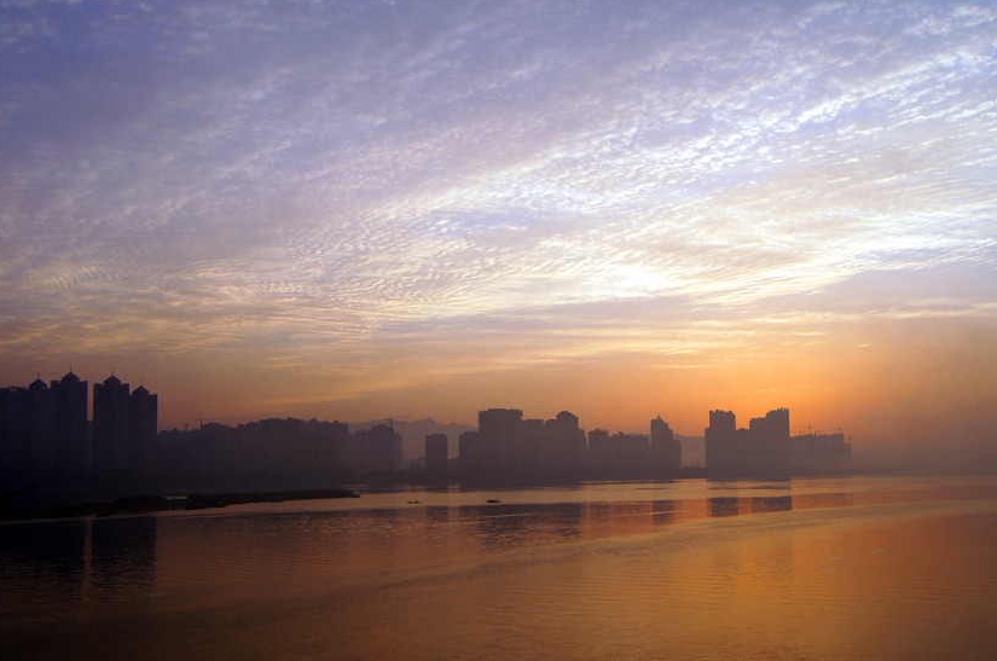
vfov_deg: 36.7
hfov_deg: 53.2
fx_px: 995
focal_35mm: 36
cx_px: 469
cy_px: 337
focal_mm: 22
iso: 100
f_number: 5.6
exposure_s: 1/320
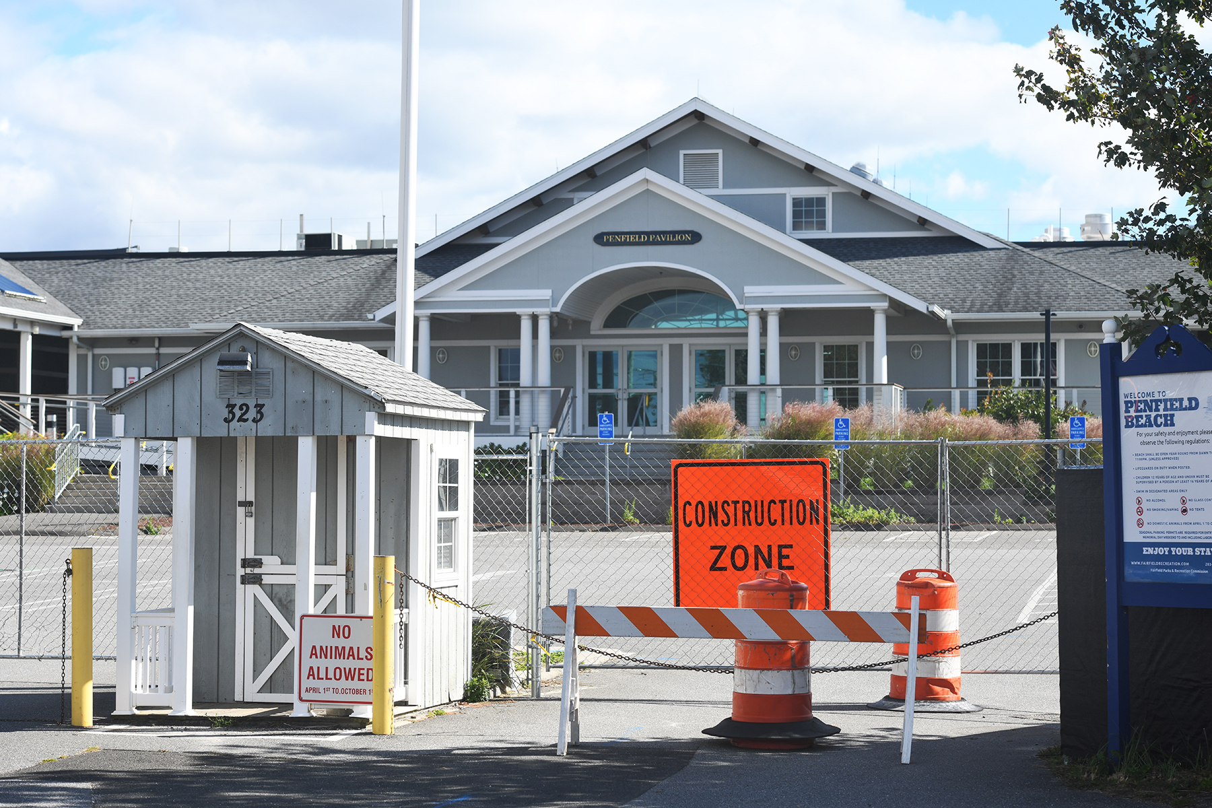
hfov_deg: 25.4
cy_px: 404
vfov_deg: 17.1
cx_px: 606
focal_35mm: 80
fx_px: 2693
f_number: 7.1
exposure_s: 1/640
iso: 200
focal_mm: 80
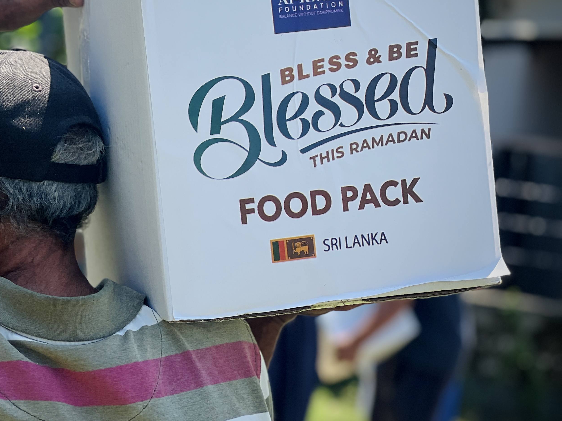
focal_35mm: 125
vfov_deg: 11.9
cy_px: 162
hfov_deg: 15.7
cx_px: 107
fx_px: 2029
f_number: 2.8
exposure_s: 1/357
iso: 32
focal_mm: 9
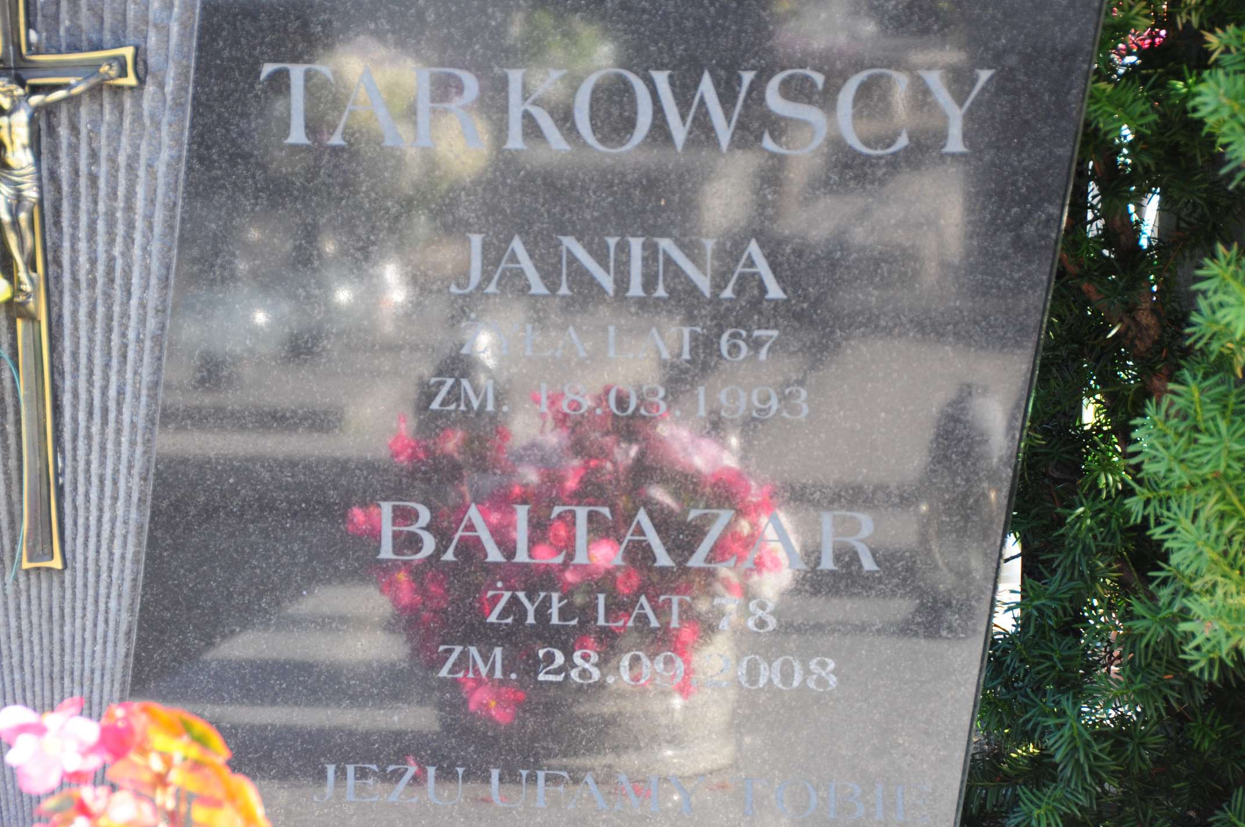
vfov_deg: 10.1
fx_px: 4663
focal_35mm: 135
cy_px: 414
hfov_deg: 15.2
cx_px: 622
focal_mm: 90
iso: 320
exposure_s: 1/60
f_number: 7.1
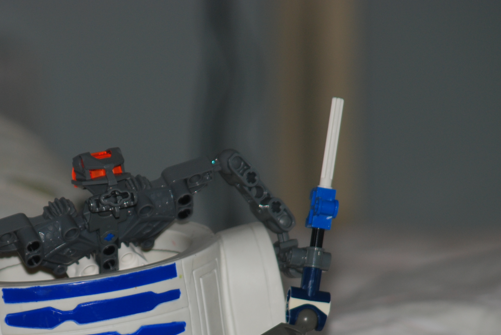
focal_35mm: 500
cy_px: 276
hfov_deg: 4.1
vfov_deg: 2.8
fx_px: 6967
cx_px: 118
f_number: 5.6
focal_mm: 200
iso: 200
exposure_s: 1/60
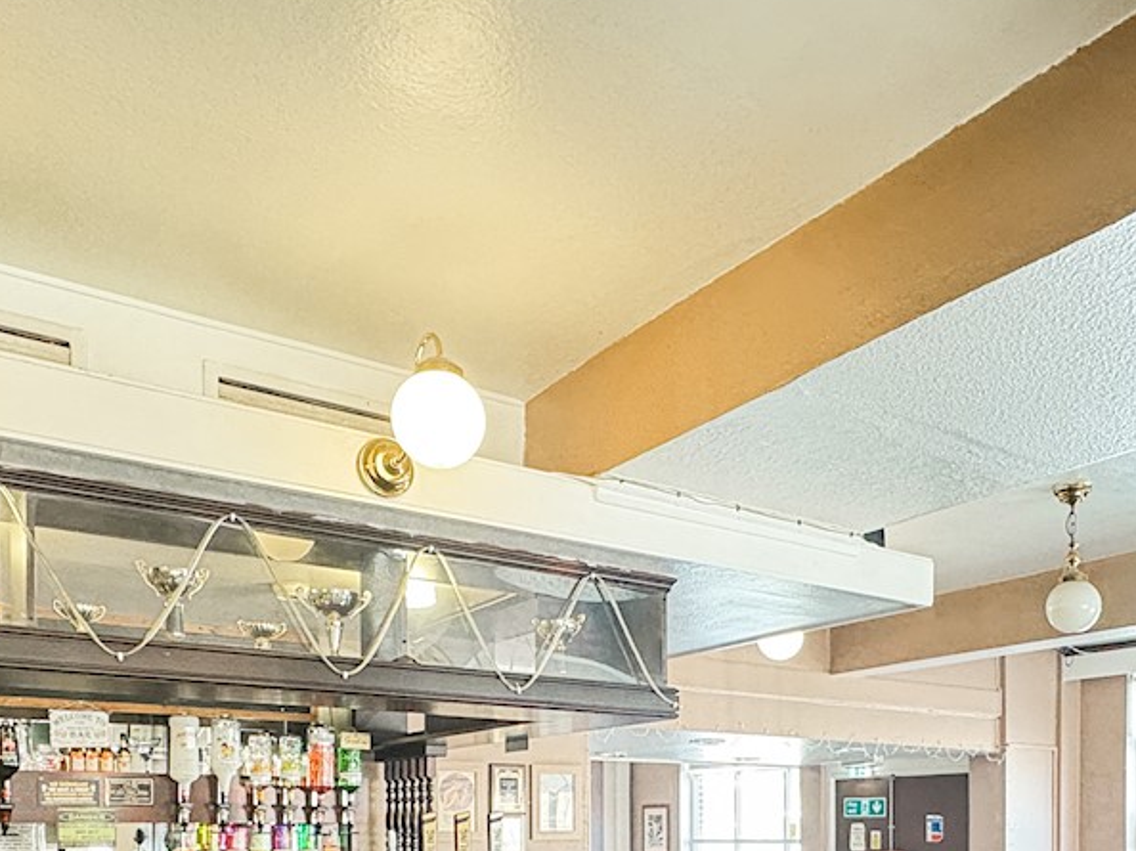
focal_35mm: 33
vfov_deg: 37.5
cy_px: 884
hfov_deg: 55.0
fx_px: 1083
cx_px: 673
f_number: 2.2
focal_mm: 2.22
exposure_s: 1/35
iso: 640
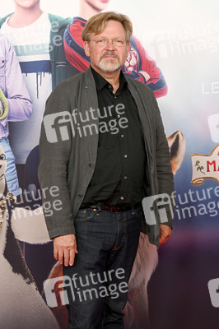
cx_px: 110
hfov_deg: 18.2
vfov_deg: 27.0
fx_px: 686
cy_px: 164
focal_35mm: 75
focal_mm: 75
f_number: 8
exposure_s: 1/125
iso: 1000
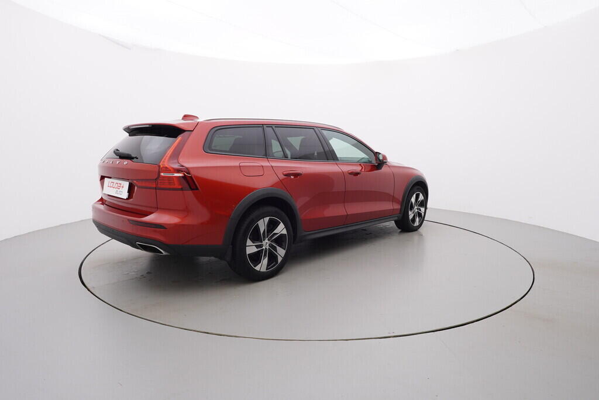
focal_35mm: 22
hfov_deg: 77.3
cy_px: 200
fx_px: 375
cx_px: 300
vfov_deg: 56.2
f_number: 5
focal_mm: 15
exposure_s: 1/80
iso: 200
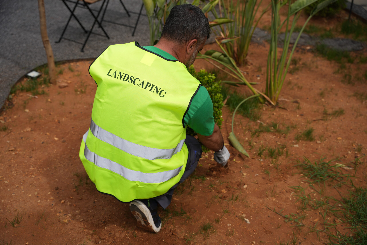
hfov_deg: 44.9
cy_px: 122
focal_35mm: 44
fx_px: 444
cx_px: 184
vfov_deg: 30.8
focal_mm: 43.6
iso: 100
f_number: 3.5
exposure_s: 1/1000
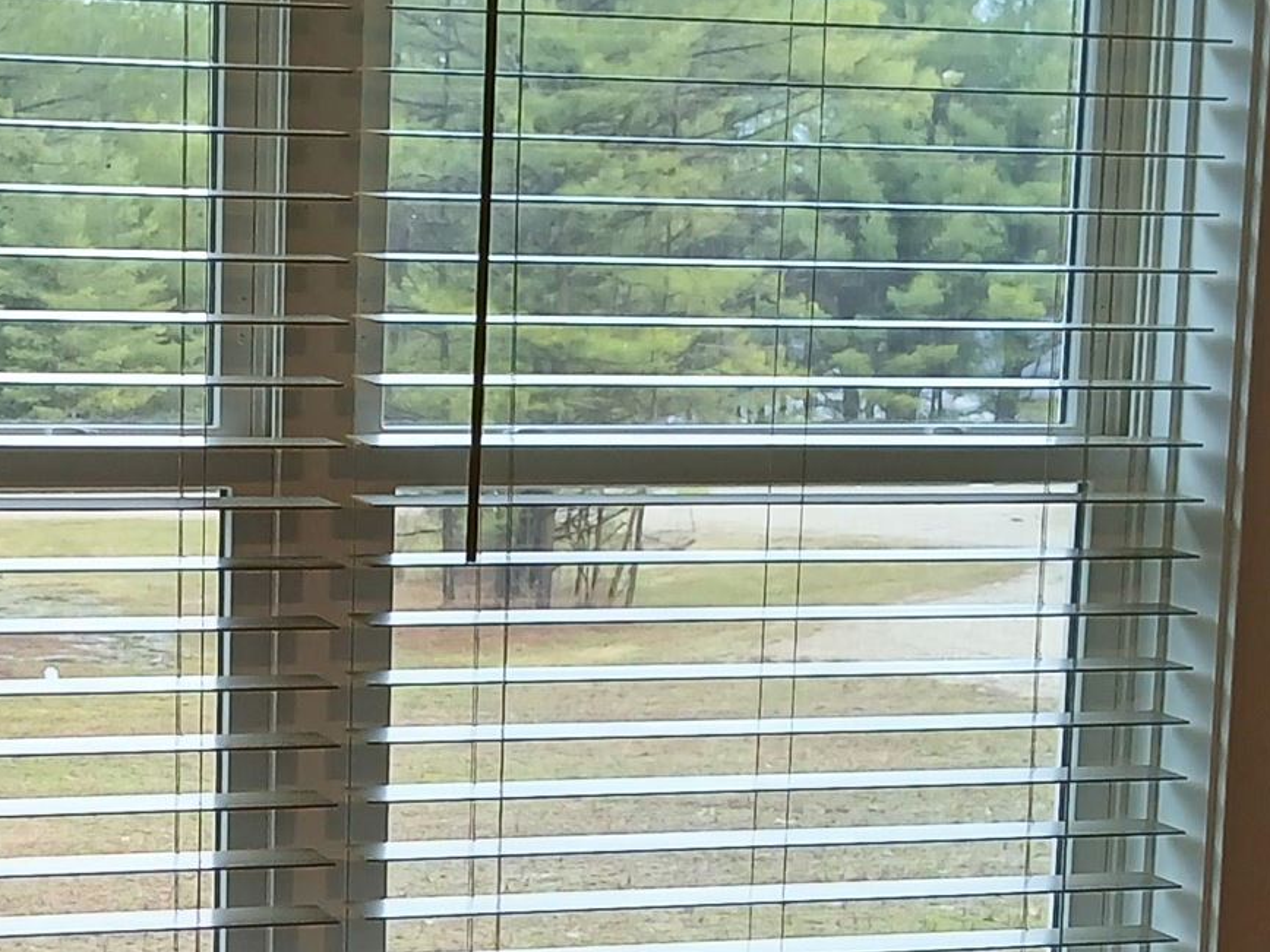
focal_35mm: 92
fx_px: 3375
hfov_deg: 20.9
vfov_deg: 15.9
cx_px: 154
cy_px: 836
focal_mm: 3.98
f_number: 1.8
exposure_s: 1/60
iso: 100
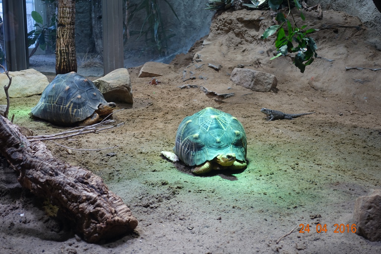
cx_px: 190
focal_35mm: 58
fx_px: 614
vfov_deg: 23.4
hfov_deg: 34.5
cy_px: 127
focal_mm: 21.19
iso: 200
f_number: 2.8
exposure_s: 1/60
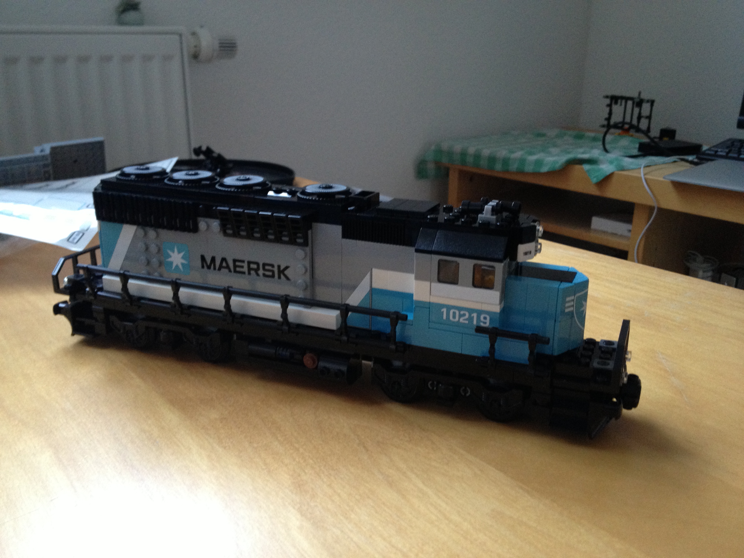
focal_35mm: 35
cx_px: 372
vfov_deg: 40.7
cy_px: 279
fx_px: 752
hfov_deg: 52.6
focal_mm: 4.28
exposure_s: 1/20
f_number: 2.4
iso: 250
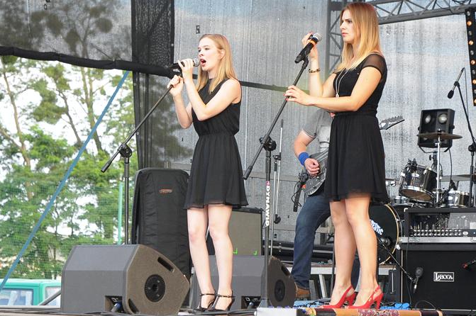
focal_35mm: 133
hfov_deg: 15.4
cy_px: 143
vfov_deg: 10.3
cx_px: 244
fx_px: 1757
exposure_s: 1/400
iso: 1250
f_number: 5
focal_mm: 70
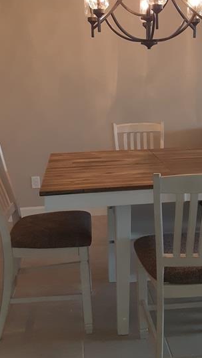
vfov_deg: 48.2
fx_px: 400
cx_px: 138
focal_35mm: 42
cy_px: 152
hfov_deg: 28.2
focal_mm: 2.91
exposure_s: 1/60
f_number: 1.9
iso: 200
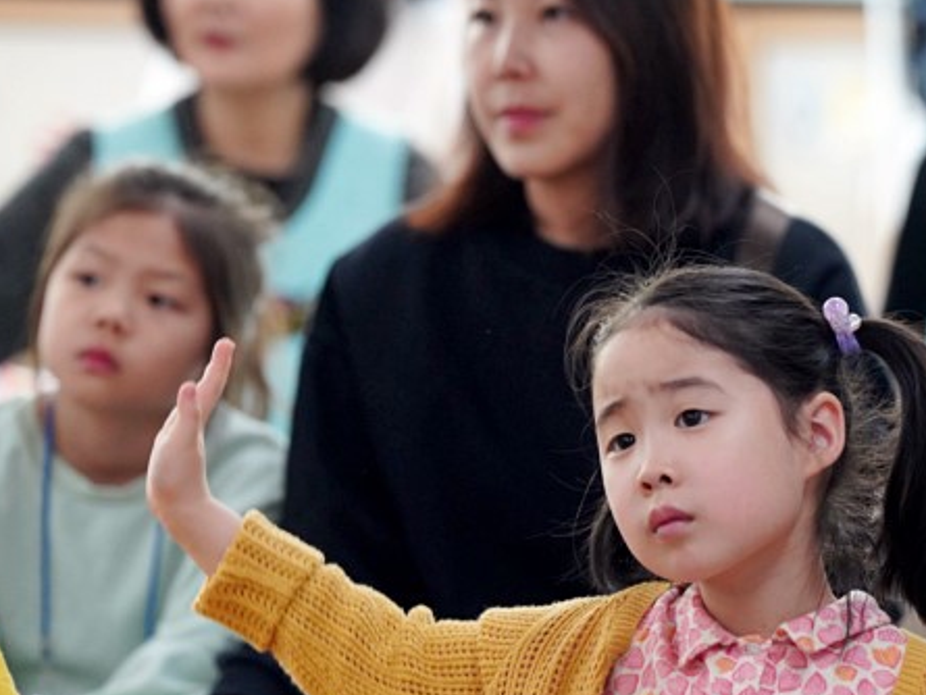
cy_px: 535
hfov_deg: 5.1
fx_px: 10409
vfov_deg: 3.8
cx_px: 814
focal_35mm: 389
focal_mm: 200
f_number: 4
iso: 2500
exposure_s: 1/250
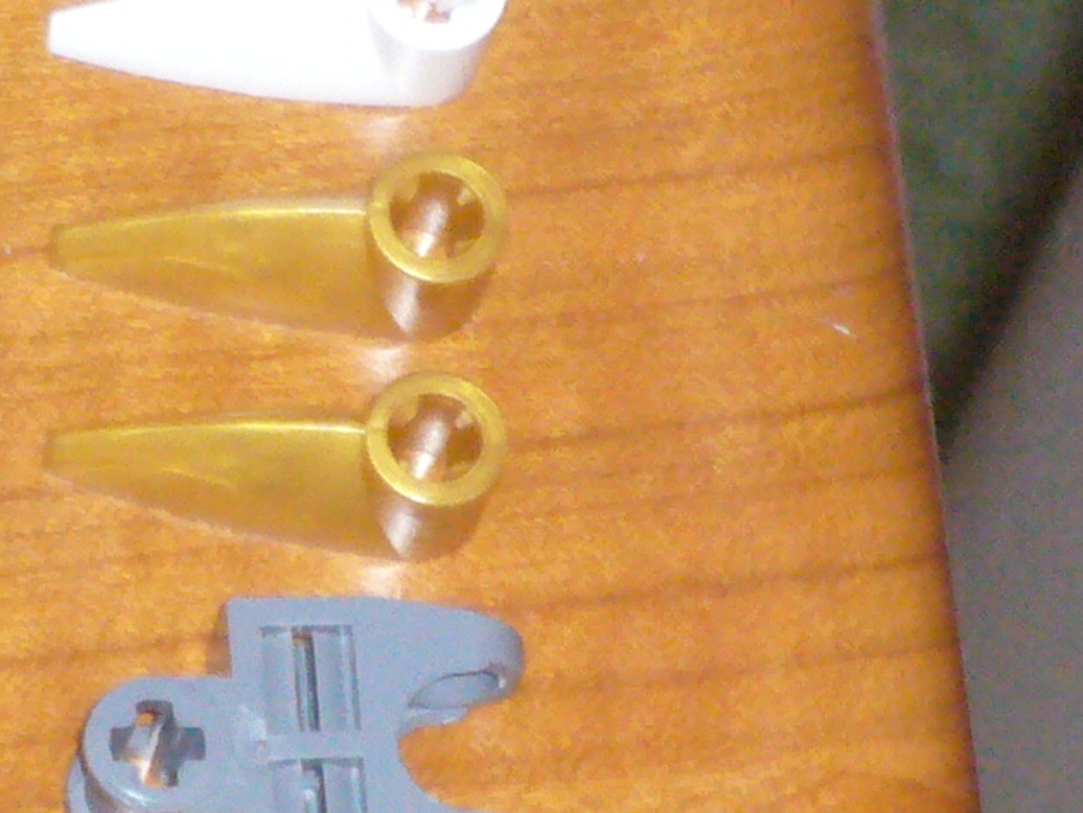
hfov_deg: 4.2
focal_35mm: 469
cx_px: -14
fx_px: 14679
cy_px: 992
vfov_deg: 3.2
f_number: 5
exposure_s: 1/60
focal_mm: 17.4
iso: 400
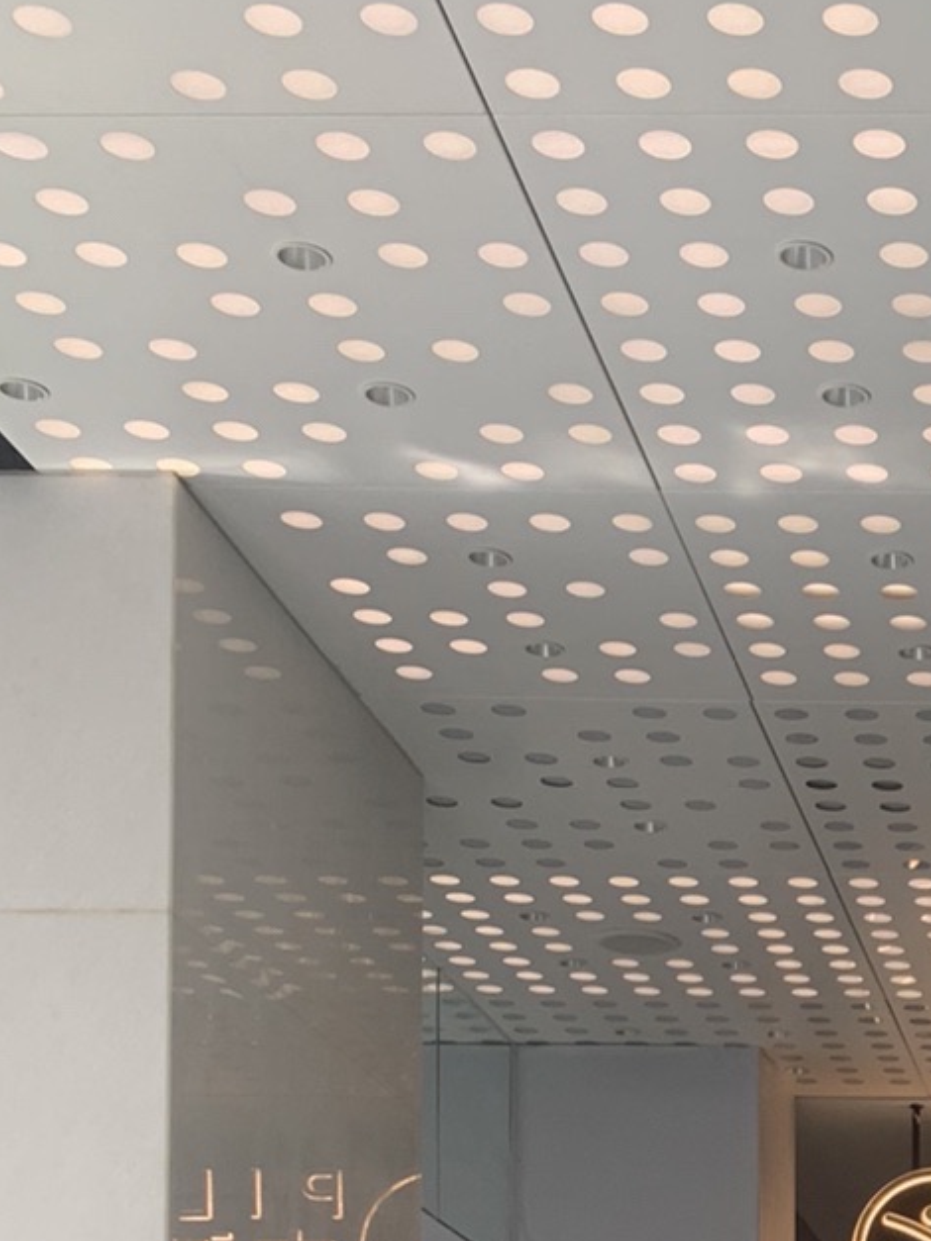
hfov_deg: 16.6
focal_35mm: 83
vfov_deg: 20.7
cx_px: 1262
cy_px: 1762
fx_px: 2977
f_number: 1.8
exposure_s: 1/122
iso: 25
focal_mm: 4.25
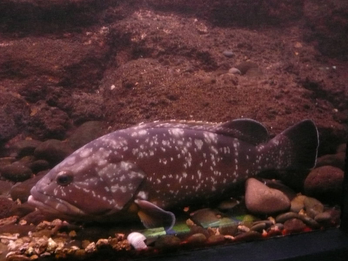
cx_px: 174
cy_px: 130
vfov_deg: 39.7
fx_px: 362
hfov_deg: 51.4
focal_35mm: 36
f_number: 3.3
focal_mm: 4.6
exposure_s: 1/4
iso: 800
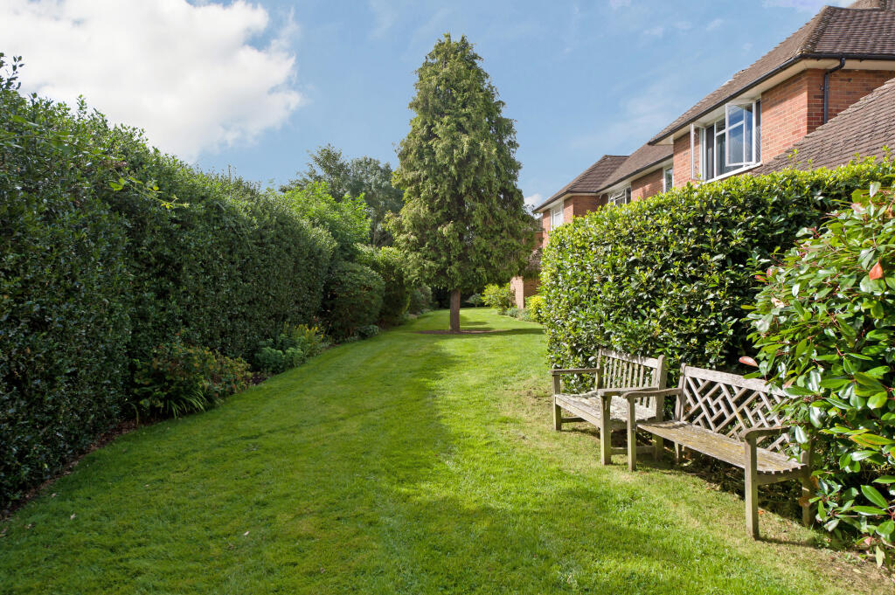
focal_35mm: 22
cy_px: 298
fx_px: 546
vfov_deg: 57.1
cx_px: 448
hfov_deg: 78.6
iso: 200
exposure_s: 1/500
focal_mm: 22
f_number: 6.7
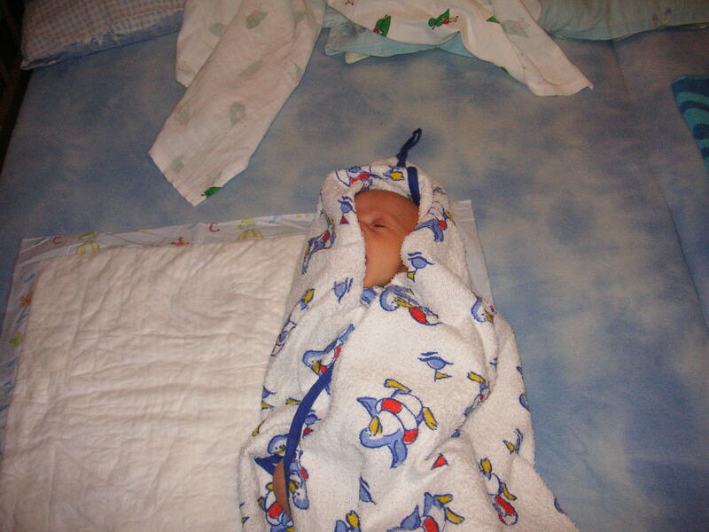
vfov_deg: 38.7
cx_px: 354
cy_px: 266
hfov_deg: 50.1
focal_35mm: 37
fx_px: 758
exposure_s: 1/45
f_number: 2.8
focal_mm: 6.1
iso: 160
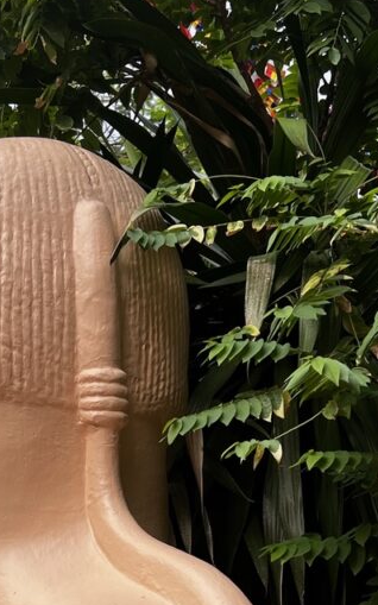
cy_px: 525
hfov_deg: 19.9
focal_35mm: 65
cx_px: 102
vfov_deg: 30.4
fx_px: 1072
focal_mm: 5.7
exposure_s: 1/607
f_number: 1.5
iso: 50
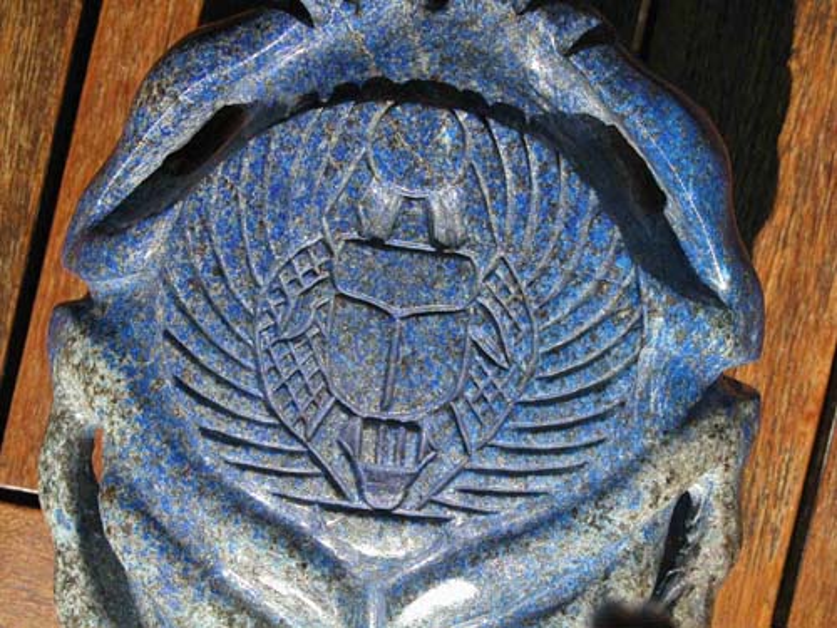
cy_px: 314
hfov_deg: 28.2
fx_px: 1668
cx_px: 418
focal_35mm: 69
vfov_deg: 21.3
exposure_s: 1/839
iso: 200
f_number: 5.9
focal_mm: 17.8
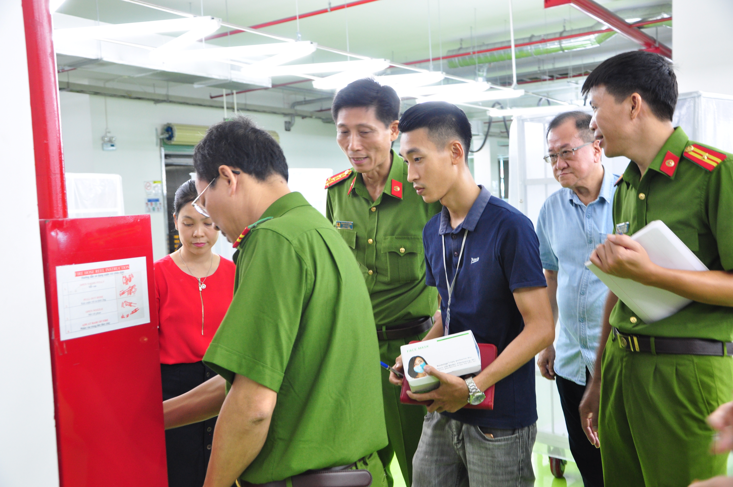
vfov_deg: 35.4
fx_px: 763
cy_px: 244
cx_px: 366
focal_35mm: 38
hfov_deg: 51.3
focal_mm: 25
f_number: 4
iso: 640
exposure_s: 1/25
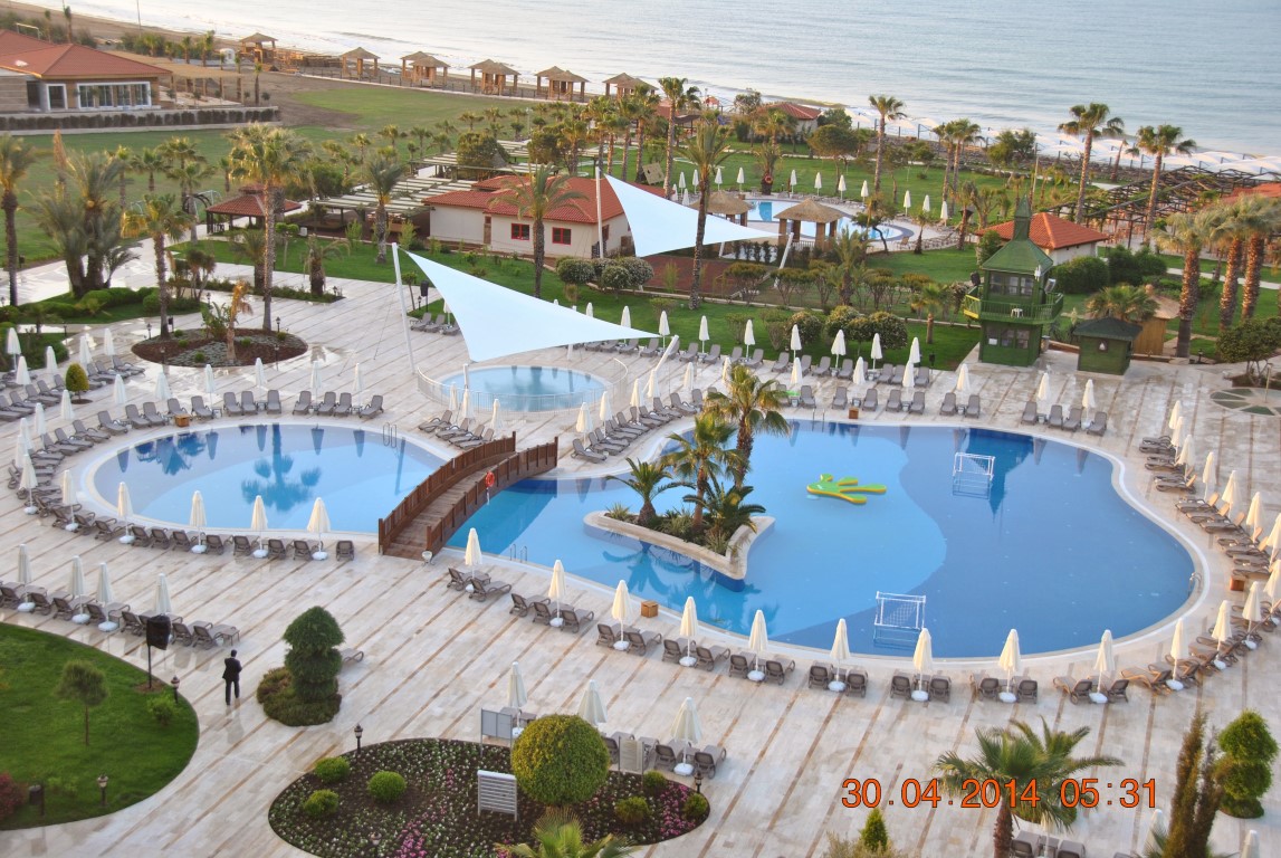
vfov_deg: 28.2
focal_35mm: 48
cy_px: 429
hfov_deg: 41.1
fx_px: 1710
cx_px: 640
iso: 200
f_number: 5
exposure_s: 1/100
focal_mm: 32
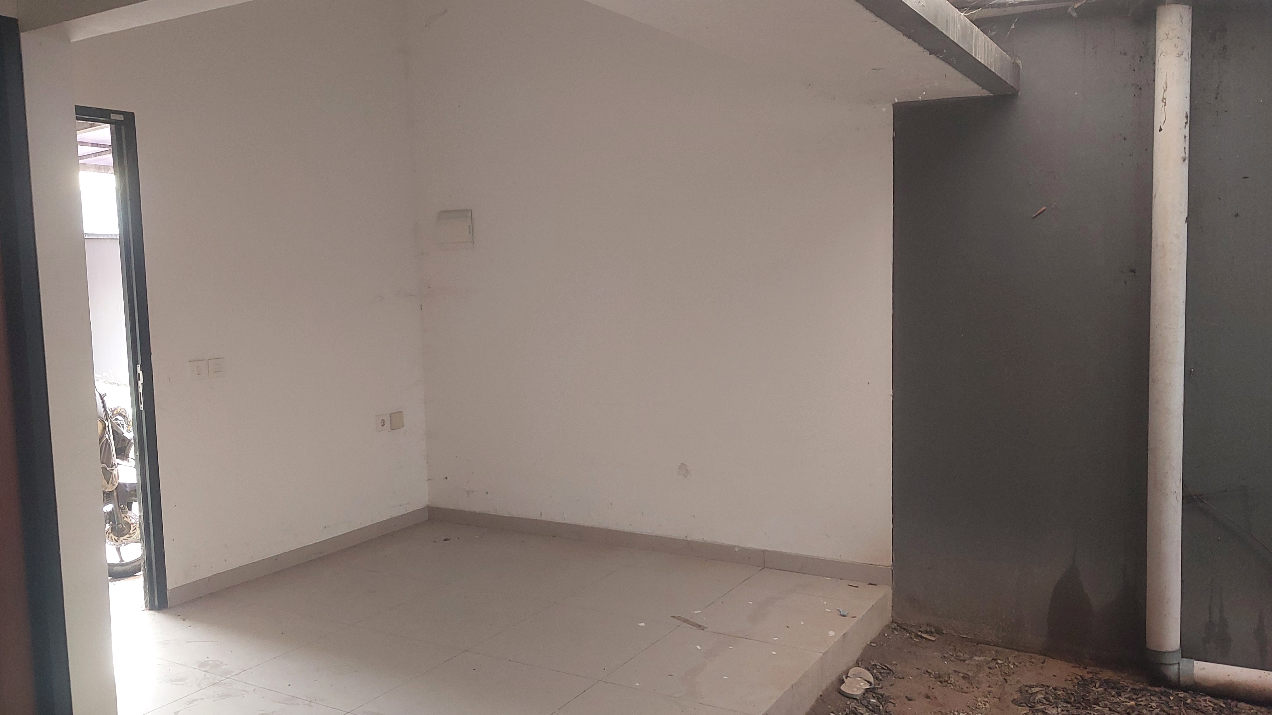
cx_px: 633
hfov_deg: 59.5
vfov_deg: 35.6
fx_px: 1113
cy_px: 354
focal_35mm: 33
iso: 250
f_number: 1.8
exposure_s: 1/60
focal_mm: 4.6
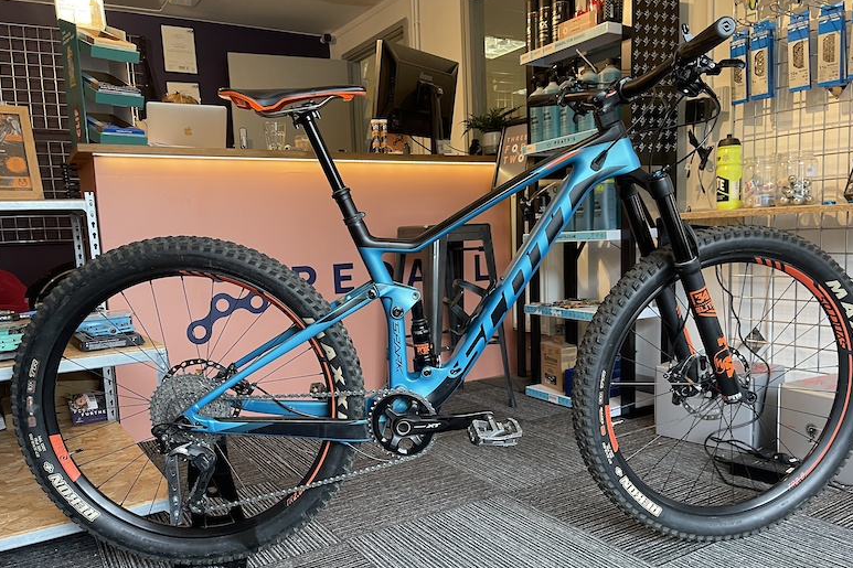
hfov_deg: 65.5
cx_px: 416
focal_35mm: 28
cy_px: 319
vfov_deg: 46.3
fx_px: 663
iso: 125
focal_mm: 5.1
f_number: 1.6
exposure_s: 1/67
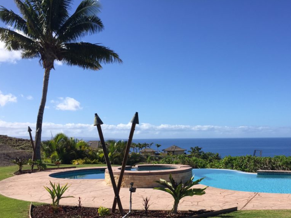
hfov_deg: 47.1
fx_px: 328
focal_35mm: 39
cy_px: 146
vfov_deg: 36.4
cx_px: 195
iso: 32
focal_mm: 4.15
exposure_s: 1/2198
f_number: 2.2
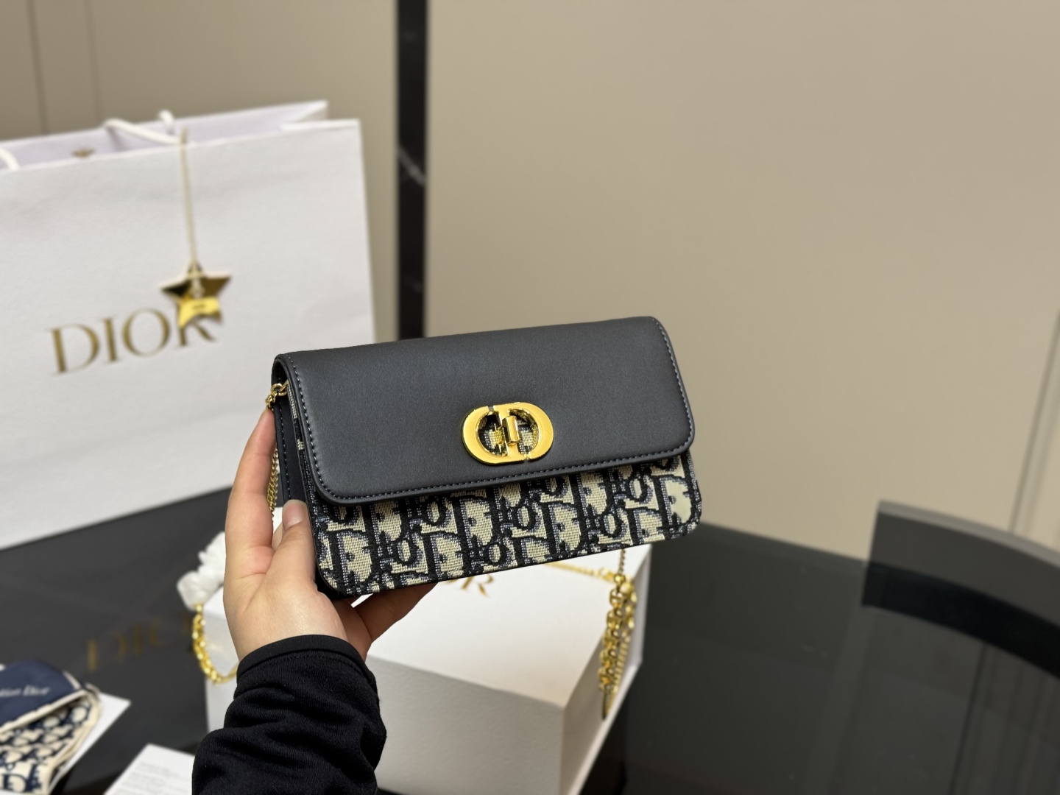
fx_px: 1470
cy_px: 398
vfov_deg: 30.3
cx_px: 530
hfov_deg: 39.7
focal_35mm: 48
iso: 100
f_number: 1.78
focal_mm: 6.76
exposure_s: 1/79
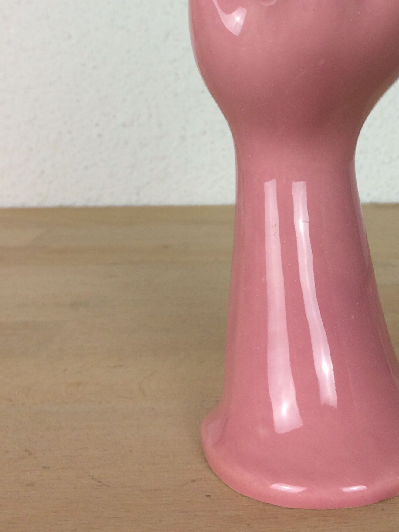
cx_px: 364
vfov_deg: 34.0
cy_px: 76
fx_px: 830
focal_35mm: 54
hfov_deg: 26.1
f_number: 2.2
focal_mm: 4.15
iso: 64
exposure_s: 1/100
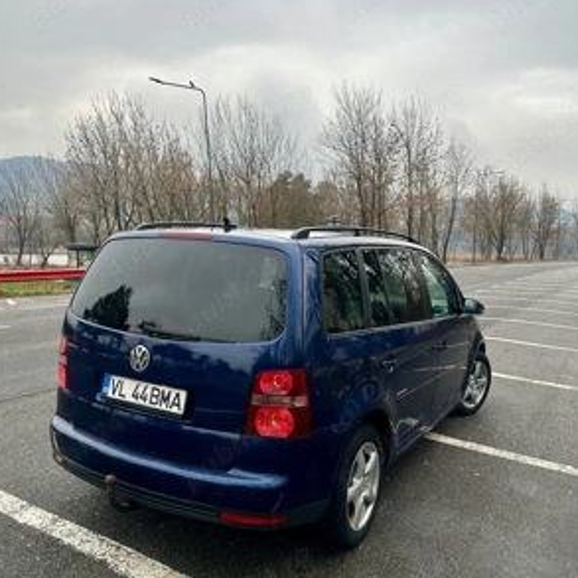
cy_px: 310
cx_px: 286
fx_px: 548
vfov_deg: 55.6
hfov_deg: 55.6
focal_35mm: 29
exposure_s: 1/667
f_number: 1.78
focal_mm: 6.86
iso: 80
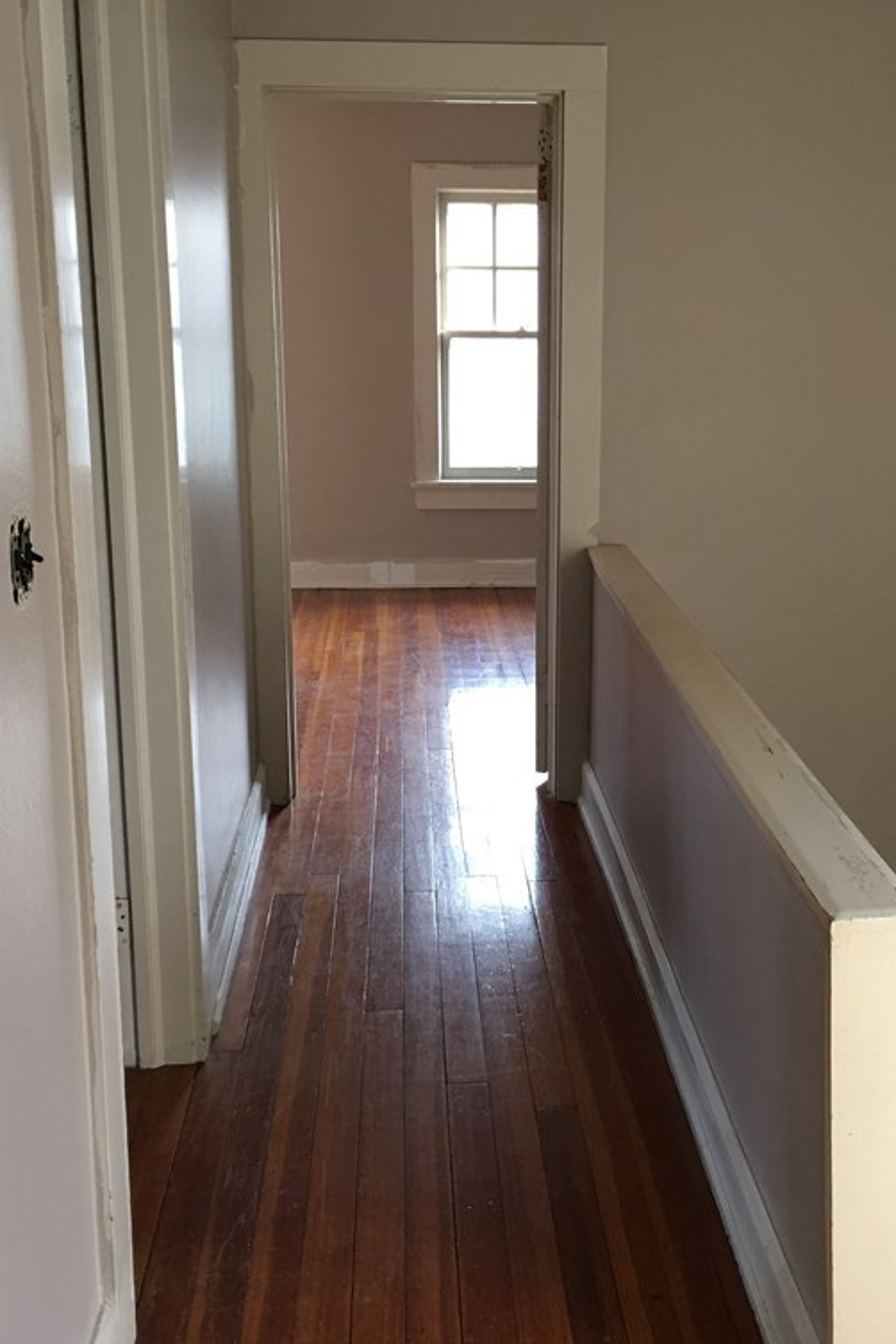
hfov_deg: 32.5
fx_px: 1531
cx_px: 548
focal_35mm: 41
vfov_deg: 47.4
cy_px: 675
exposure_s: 1/30
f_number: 2.2
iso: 40
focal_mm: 4.15
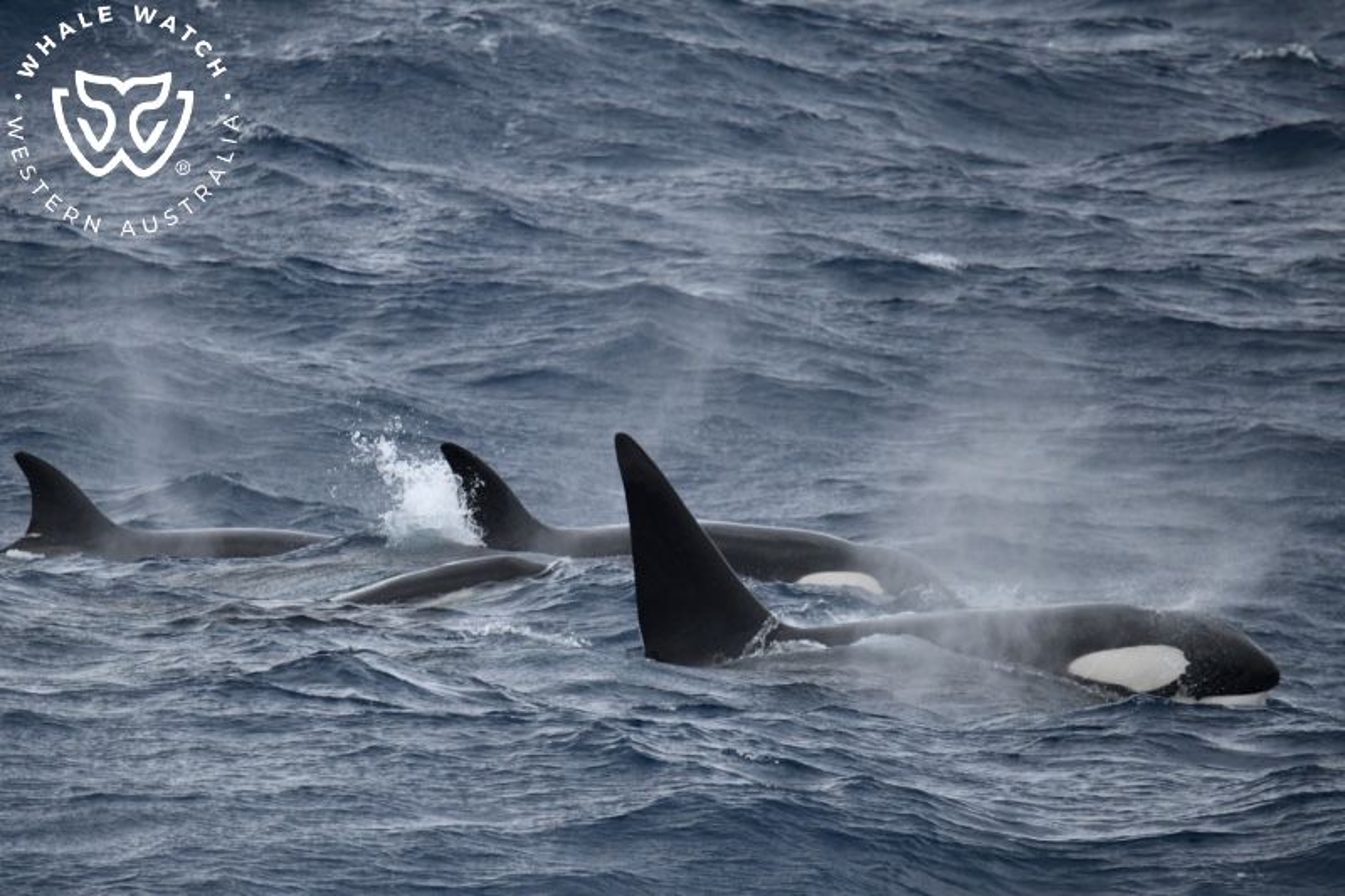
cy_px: 448
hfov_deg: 3.4
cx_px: 672
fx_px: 22411
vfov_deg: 2.3
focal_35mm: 600
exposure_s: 1/8000
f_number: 6.3
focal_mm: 600
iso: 1600
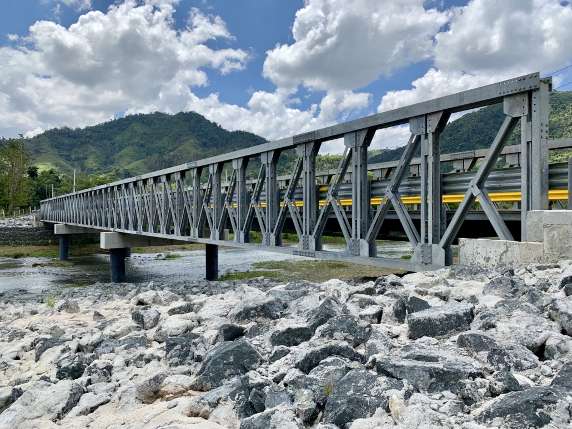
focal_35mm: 26
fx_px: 430
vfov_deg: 53.1
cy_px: 214
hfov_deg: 67.3
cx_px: 286
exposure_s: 1/2755
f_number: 1.8
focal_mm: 4.25
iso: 25
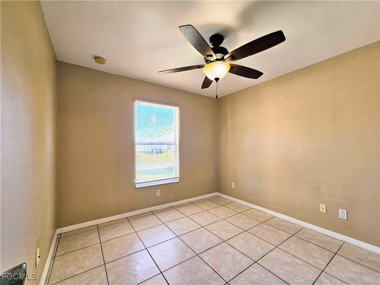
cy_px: 142
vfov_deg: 89.9
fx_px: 143
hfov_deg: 106.2
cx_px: 190
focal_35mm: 13
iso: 80
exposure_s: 1/120
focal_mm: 2.2
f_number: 2.2
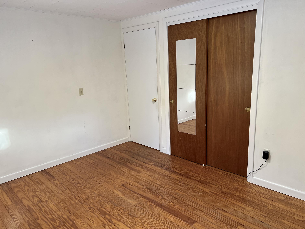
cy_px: 114
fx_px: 229
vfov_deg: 53.1
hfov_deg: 67.3
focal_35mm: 26
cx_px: 152
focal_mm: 5.7
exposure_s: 1/120
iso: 125
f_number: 1.5
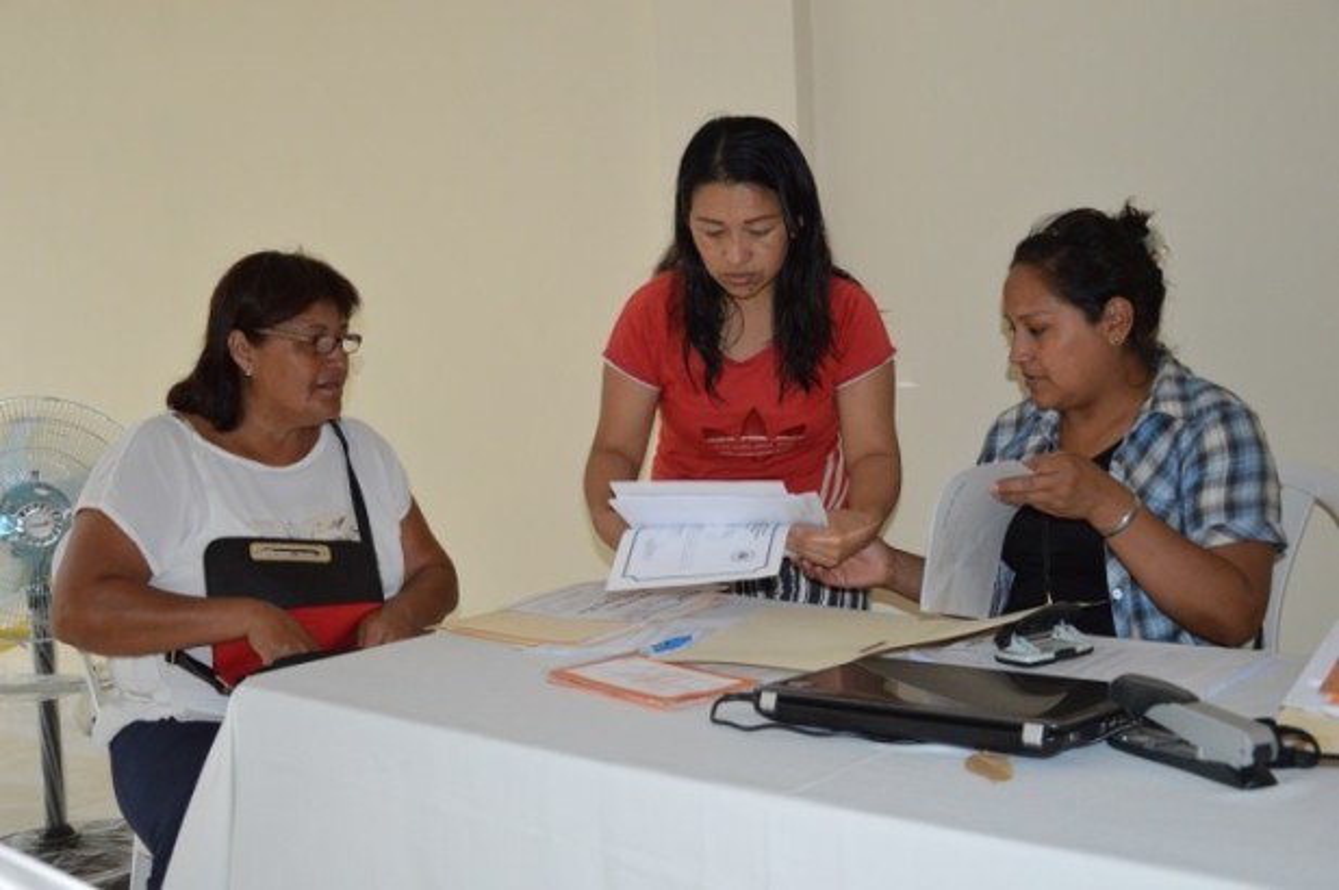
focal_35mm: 42
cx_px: 670
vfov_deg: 31.8
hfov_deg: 46.4
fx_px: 1560
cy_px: 445
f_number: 4
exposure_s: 1/60
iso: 2000
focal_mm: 28
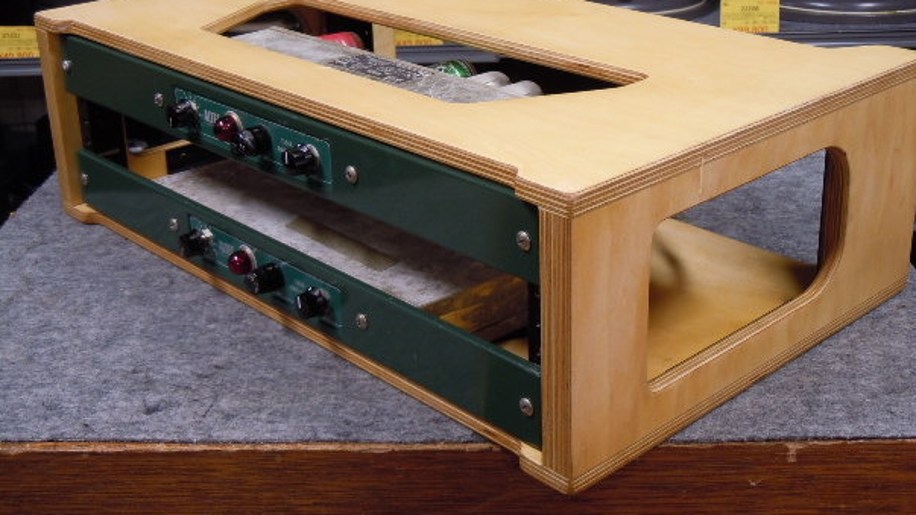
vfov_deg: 23.0
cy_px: 197
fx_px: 1263
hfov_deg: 39.9
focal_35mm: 52
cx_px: 482
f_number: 3.8
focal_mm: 8.1
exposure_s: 1/10
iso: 200
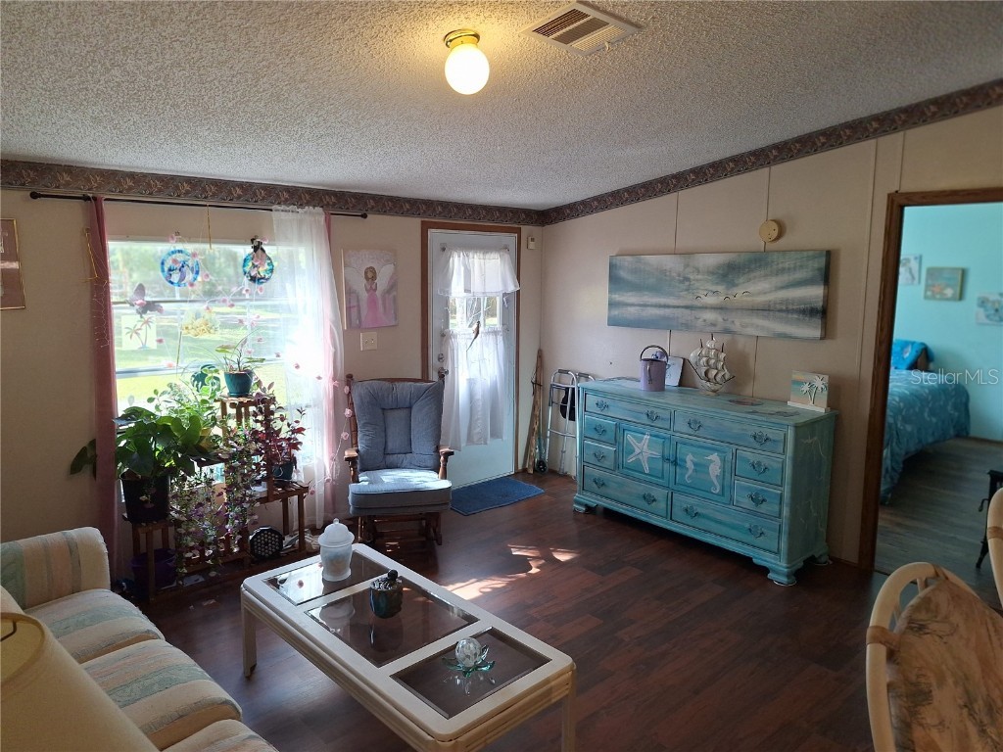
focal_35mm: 23
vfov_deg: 58.9
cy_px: 376
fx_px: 666
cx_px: 502
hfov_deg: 73.9
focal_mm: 5.54
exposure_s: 1/120
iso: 80
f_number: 1.8
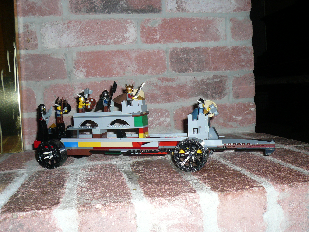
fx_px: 348
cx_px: 154
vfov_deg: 36.8
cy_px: 116
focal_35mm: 39
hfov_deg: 47.9
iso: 100
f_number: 2.9
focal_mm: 5.2
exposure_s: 1/30
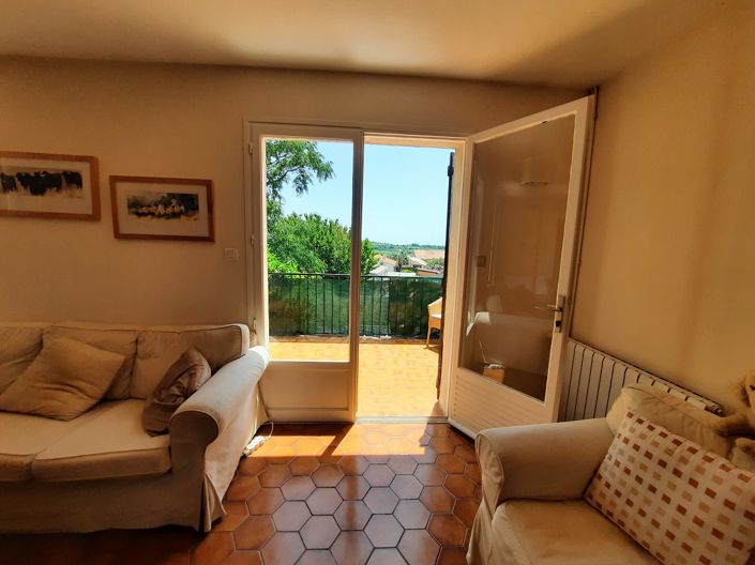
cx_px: 378
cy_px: 282
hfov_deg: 106.2
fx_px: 283
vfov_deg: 89.9
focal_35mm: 13
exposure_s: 1/733
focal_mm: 1.74
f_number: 2.2
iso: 40
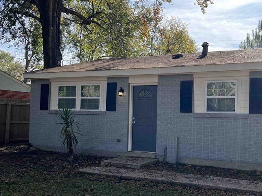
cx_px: 175
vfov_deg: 35.9
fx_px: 303
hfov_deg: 46.1
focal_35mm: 40
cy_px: 113
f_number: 1.5
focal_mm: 5.7
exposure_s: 1/1553
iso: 50
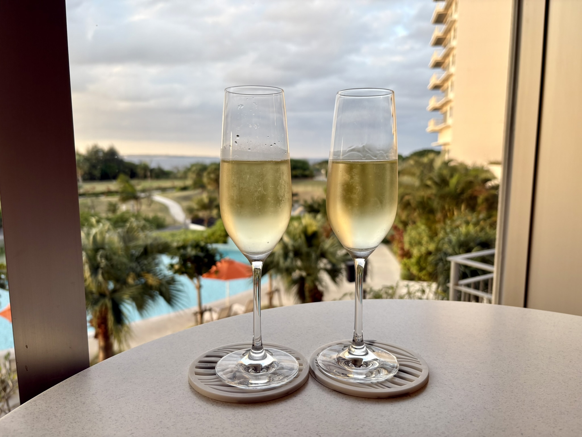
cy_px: 218
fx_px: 437
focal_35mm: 26
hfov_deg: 67.3
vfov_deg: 53.1
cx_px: 291
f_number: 1.6
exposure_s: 1/266
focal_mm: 5.96
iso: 40
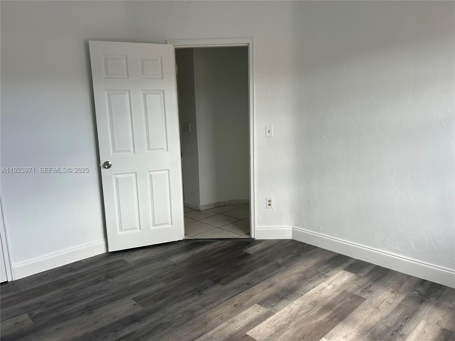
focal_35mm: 26
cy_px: 170
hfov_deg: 67.3
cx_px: 228
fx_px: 342
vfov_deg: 53.1
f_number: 1.5
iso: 50
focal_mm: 5.7
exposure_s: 1/365
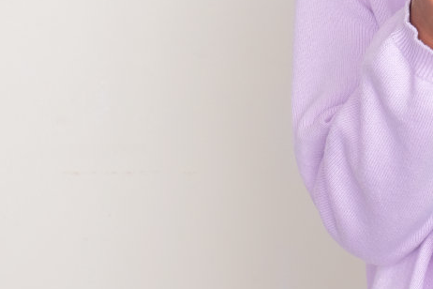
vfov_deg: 5.5
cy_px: -144
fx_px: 2959
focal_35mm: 246
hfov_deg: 8.3
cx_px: 545
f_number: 7.1
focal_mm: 47
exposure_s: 1/100
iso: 250
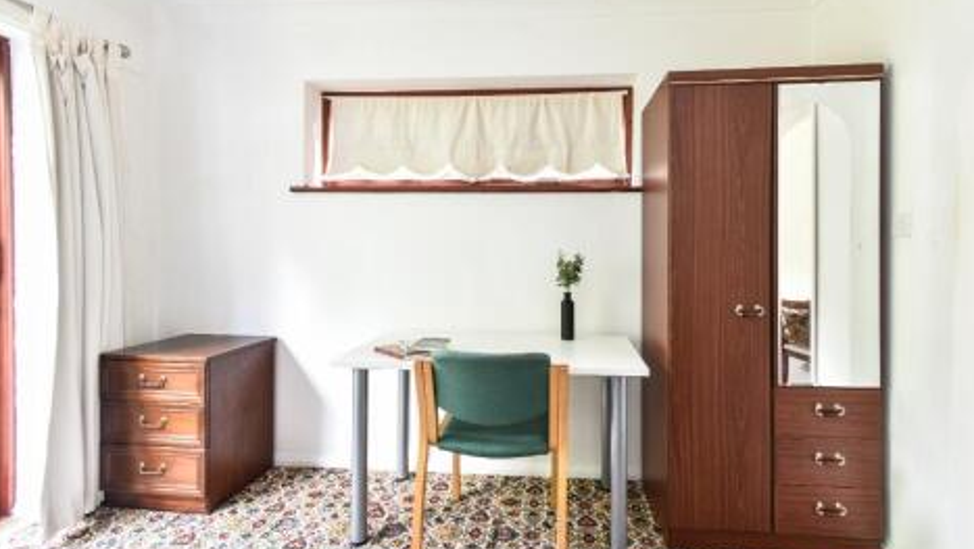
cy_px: 270
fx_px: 413
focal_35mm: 16
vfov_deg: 67.1
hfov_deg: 99.4
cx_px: 490
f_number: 9
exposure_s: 1
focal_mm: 10
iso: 200
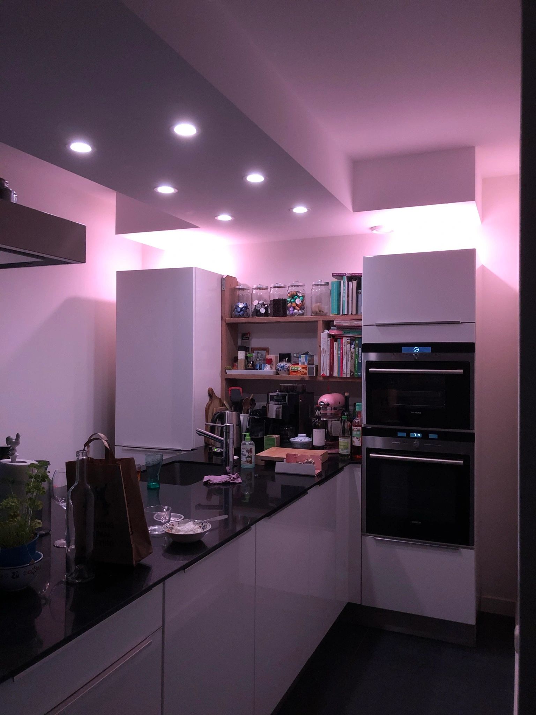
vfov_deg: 63.4
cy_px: 358
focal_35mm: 28
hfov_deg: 49.7
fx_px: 578
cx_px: 268
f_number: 1.8
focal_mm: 3.99
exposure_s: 1/5
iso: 100
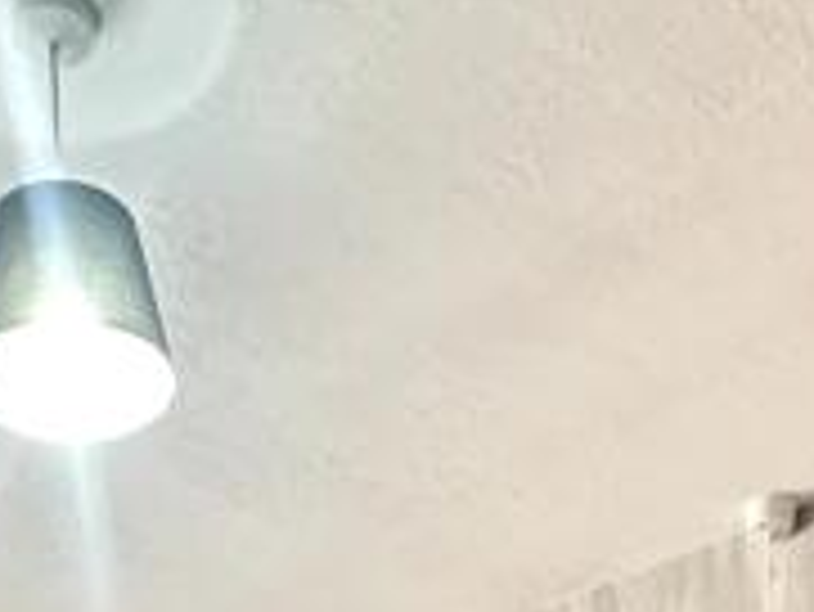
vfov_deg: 13.9
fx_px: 1859
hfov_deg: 24.7
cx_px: 369
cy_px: 1418
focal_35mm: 79
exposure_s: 1/60
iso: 640
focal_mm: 2.22
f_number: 2.2
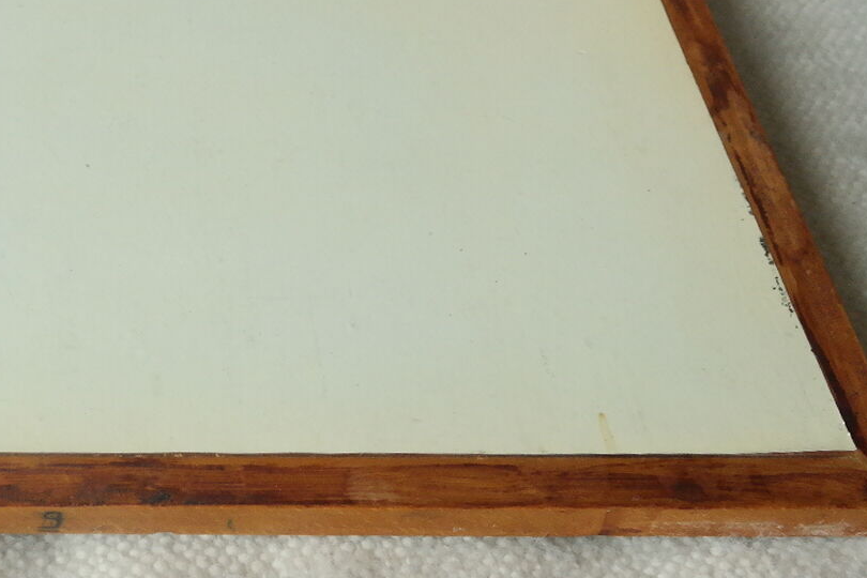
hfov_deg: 30.0
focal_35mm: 64
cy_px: 13
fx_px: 1541
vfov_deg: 20.6
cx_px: 76
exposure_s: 1/30
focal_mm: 20
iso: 1600
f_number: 5.6
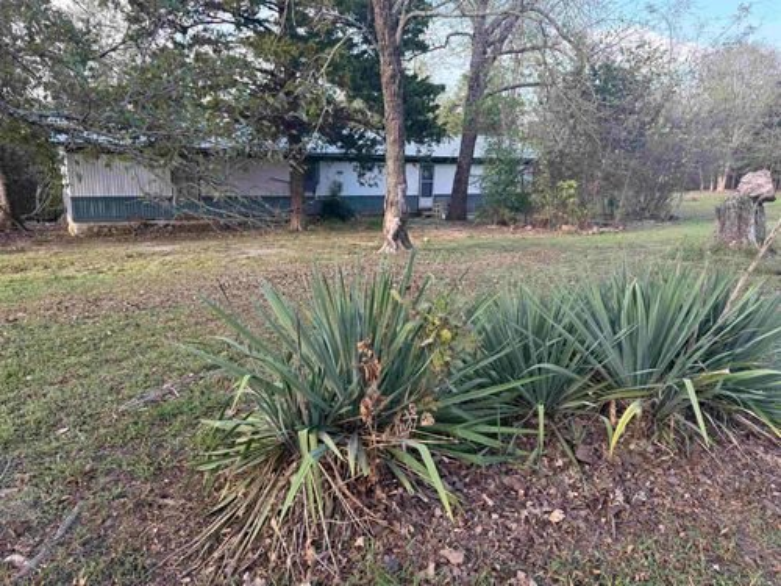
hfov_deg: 71.6
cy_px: 293
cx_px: 390
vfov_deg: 56.8
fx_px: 541
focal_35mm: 24
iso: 100
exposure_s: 1/342
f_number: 1.78
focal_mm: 6.76
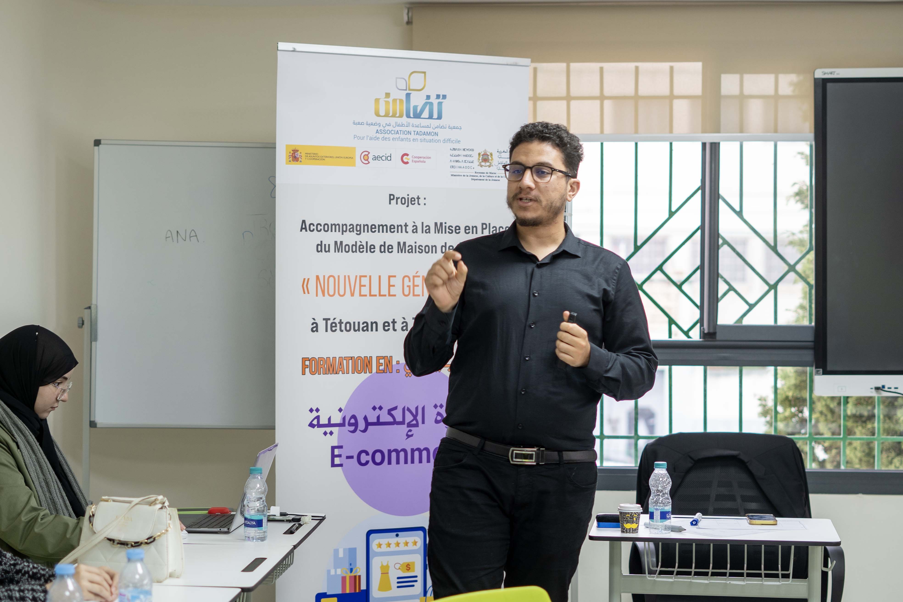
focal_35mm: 75
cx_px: 452
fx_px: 1881
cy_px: 301
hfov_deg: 27.0
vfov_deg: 18.2
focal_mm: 50
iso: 160
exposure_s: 1/100
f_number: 2.2
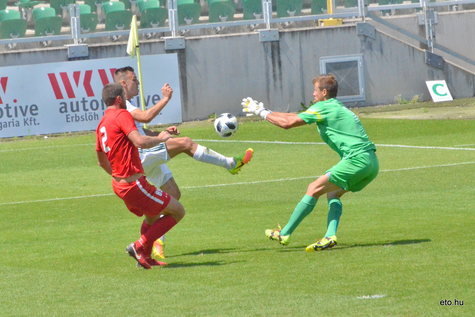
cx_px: 238
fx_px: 5942
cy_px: 158
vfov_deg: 3.1
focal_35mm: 450
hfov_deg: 4.6
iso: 6400
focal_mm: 300
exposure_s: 1/8000
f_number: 13
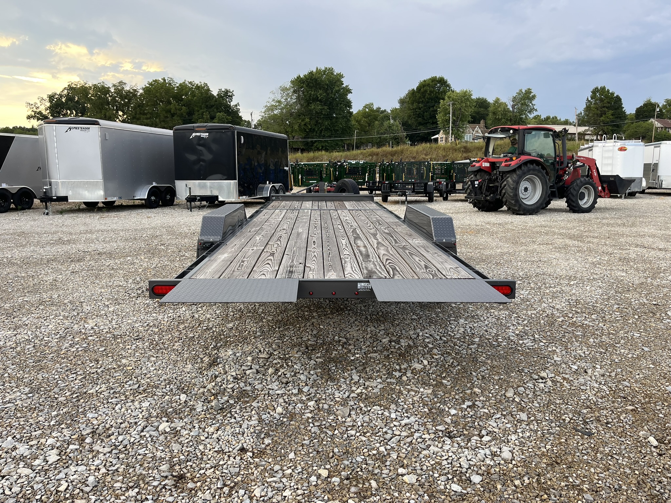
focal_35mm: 26
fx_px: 504
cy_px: 252
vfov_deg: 53.1
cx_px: 336
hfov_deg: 67.3
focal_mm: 5.1
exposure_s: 1/445
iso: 50
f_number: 1.6
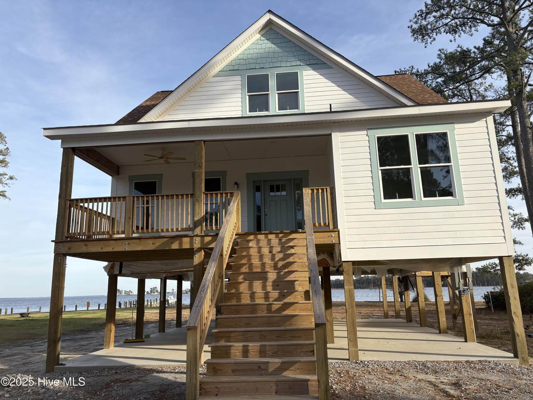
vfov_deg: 53.1
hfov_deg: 67.3
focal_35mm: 26
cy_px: 200
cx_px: 266
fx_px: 400
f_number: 1.6
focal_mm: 5.96
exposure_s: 1/1848
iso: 50
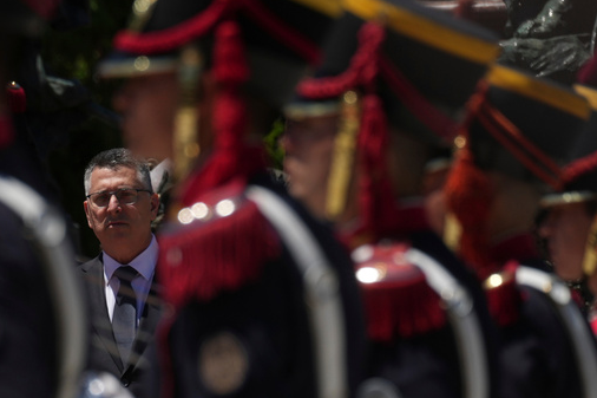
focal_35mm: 810
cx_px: 83
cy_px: 256
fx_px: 13427
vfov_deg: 1.7
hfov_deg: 2.5
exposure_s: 1/1250
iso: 400
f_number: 10
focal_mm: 400
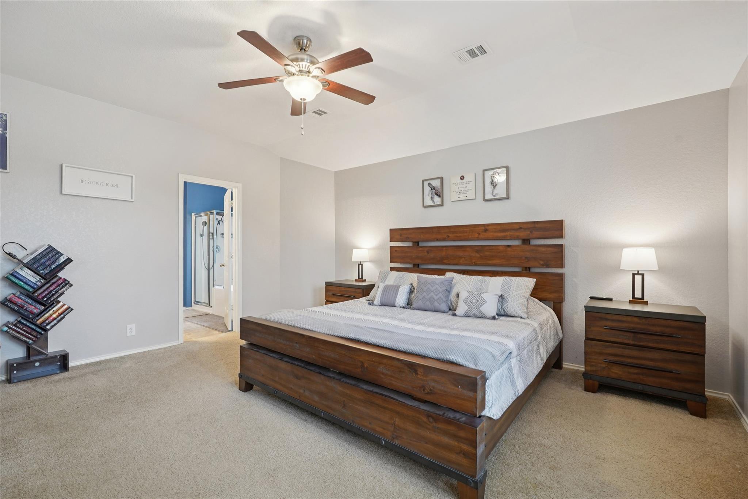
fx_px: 332
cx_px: 374
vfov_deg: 73.7
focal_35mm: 16
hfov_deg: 96.7
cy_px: 250
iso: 400
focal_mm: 16
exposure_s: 1/6
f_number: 8
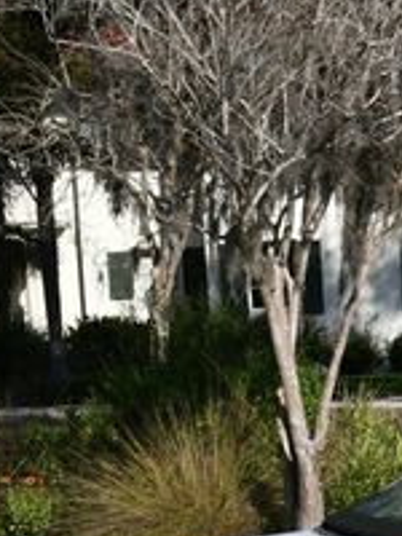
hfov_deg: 8.8
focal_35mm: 160
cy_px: 456
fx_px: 2477
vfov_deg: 12.3
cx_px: 777
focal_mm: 26
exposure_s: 1/320
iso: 100
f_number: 9
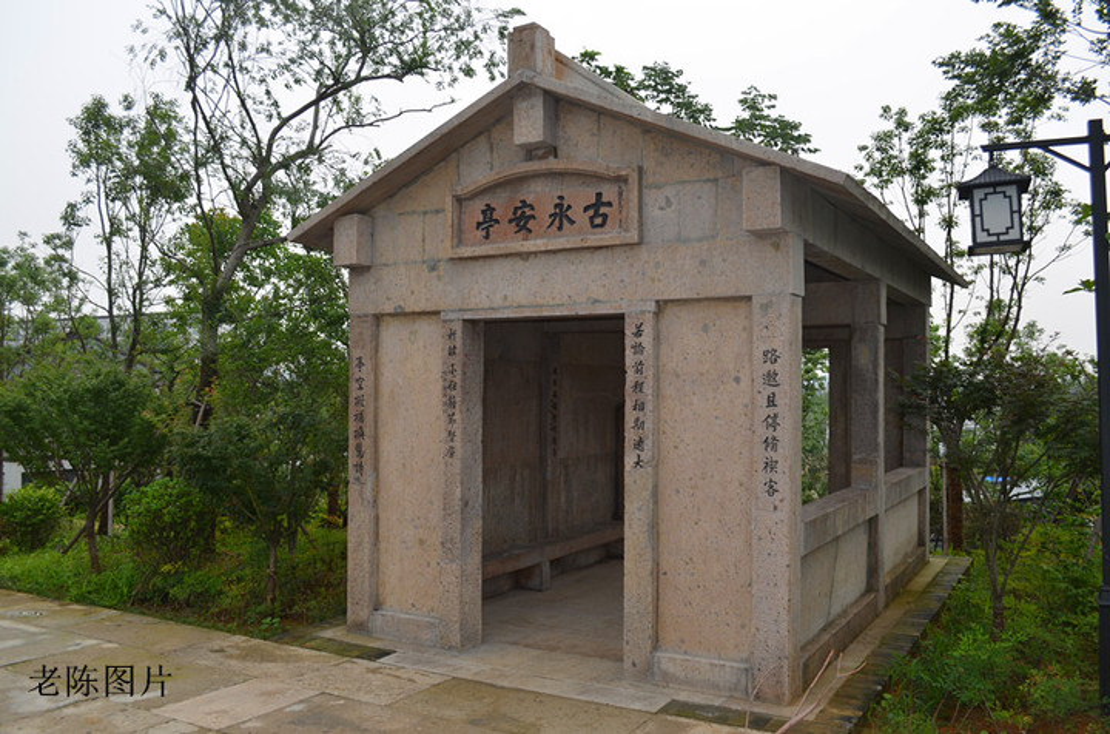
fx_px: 923
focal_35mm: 30
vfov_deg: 43.4
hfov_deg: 62.1
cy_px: 367
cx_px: 555
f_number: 5
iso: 100
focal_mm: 20
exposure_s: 1/200
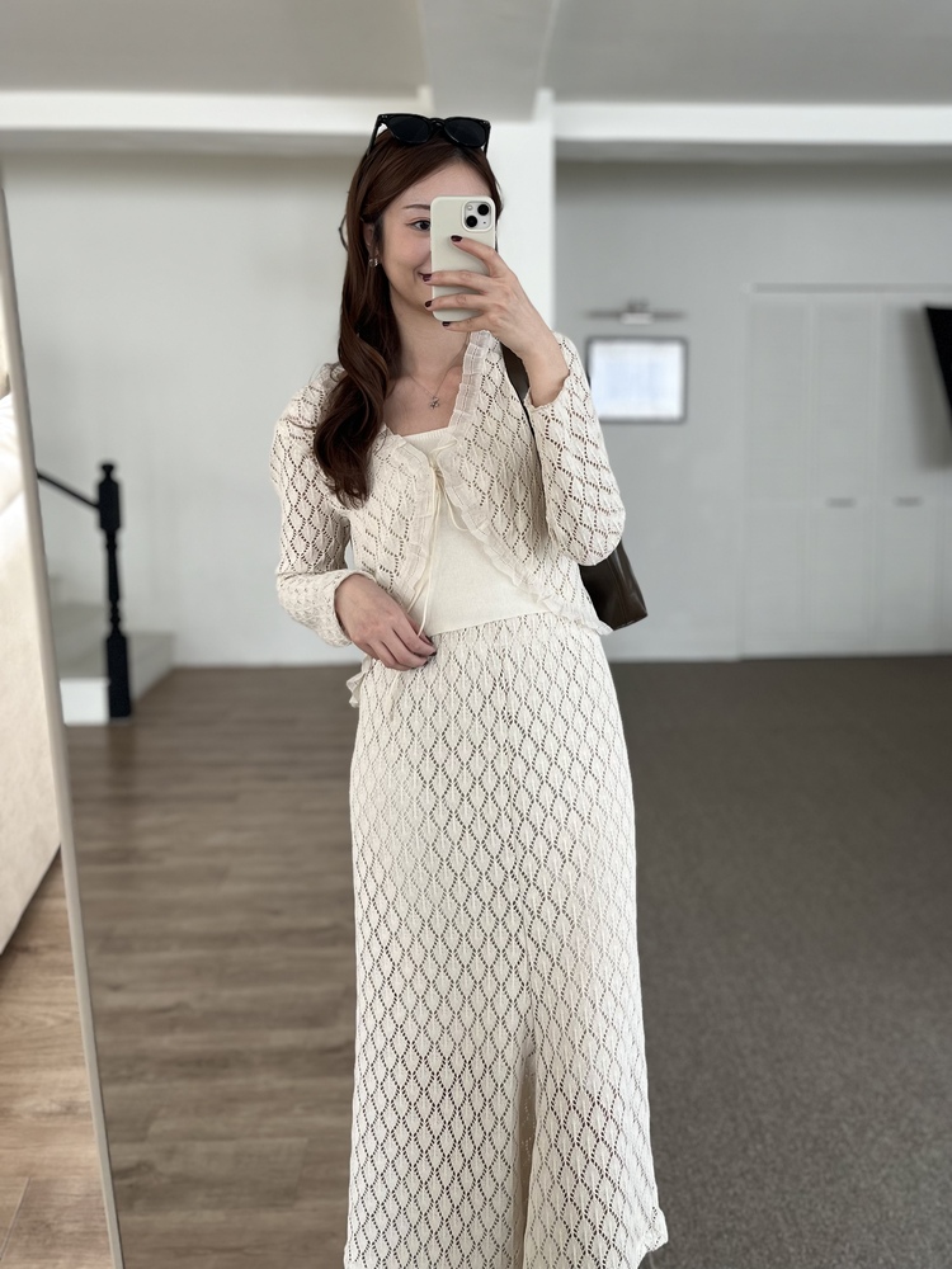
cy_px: 634
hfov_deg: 53.1
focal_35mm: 26
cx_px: 476
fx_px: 953
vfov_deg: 67.3
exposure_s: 1/121
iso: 80
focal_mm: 5.1
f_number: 1.6
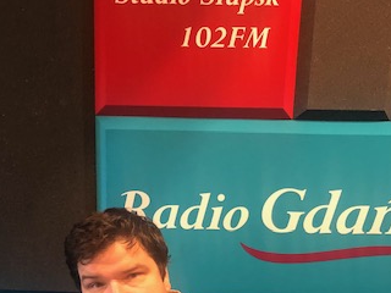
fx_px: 633
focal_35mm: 56
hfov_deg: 34.2
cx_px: 144
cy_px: 281
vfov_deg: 25.1
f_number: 1.8
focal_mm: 4
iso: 100
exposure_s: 1/13
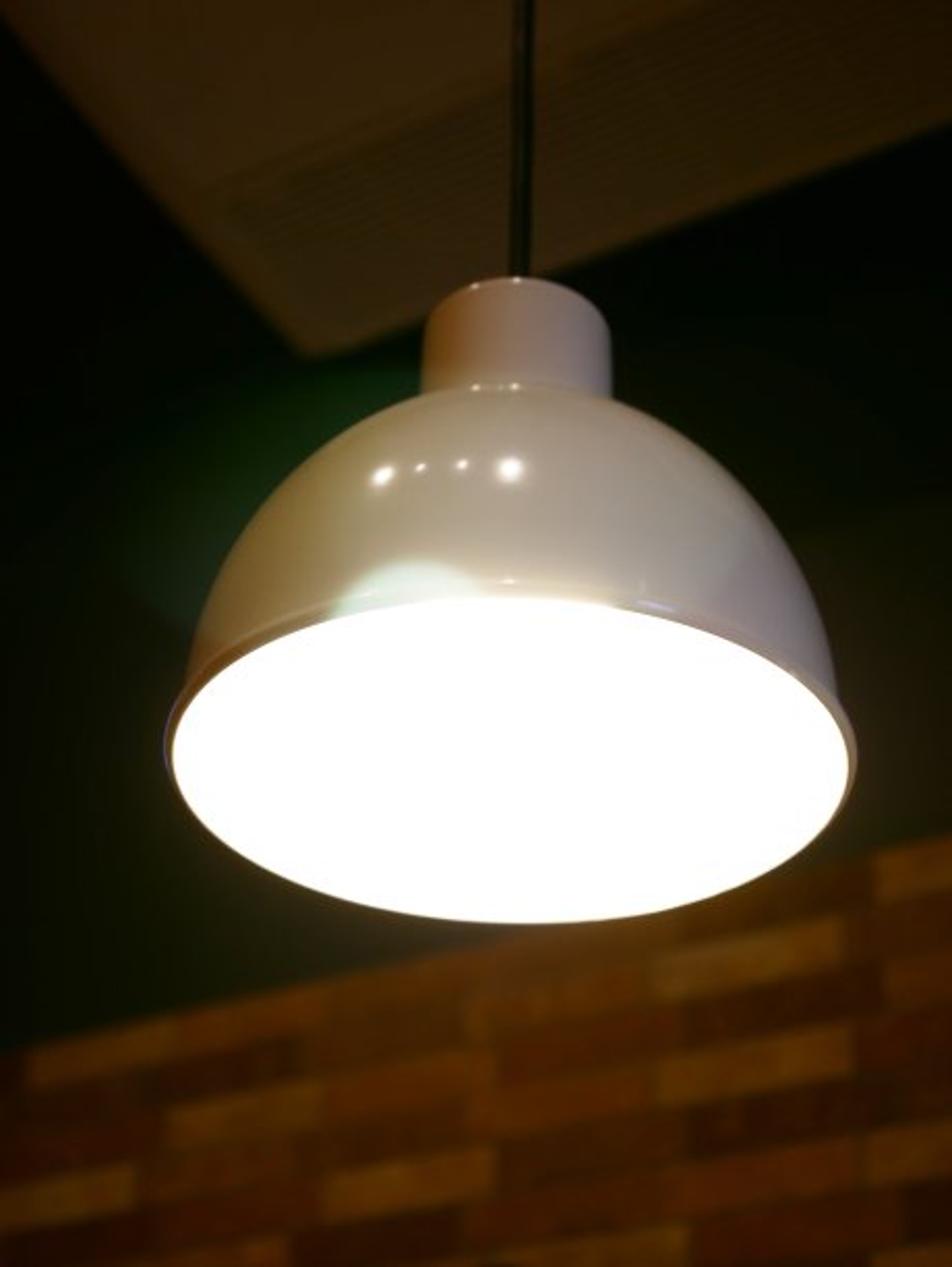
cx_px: 476
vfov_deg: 32.2
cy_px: 634
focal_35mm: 60
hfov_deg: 24.4
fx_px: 2197
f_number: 3.2
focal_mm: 30
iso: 100
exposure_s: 1/20
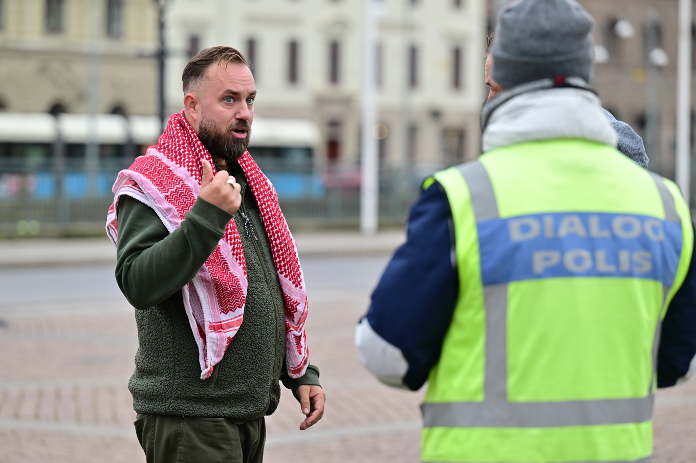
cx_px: 348
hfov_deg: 14.2
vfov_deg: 9.5
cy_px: 232
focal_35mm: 145
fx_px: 2802
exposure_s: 1/640
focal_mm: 145
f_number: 3.5
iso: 450
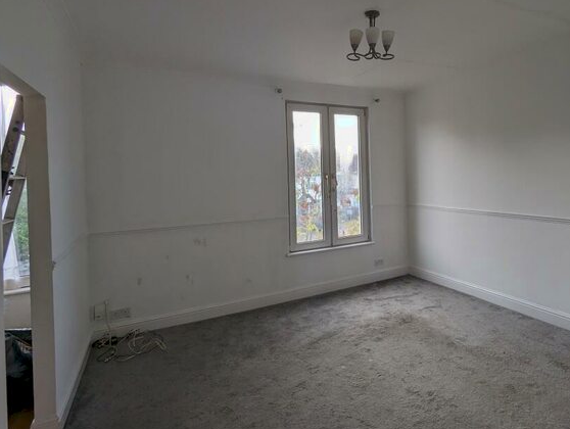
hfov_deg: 80.9
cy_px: 180
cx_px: 337
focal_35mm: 20
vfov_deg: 65.7
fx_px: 330
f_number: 2.2
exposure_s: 1/109
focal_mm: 2.35
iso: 54
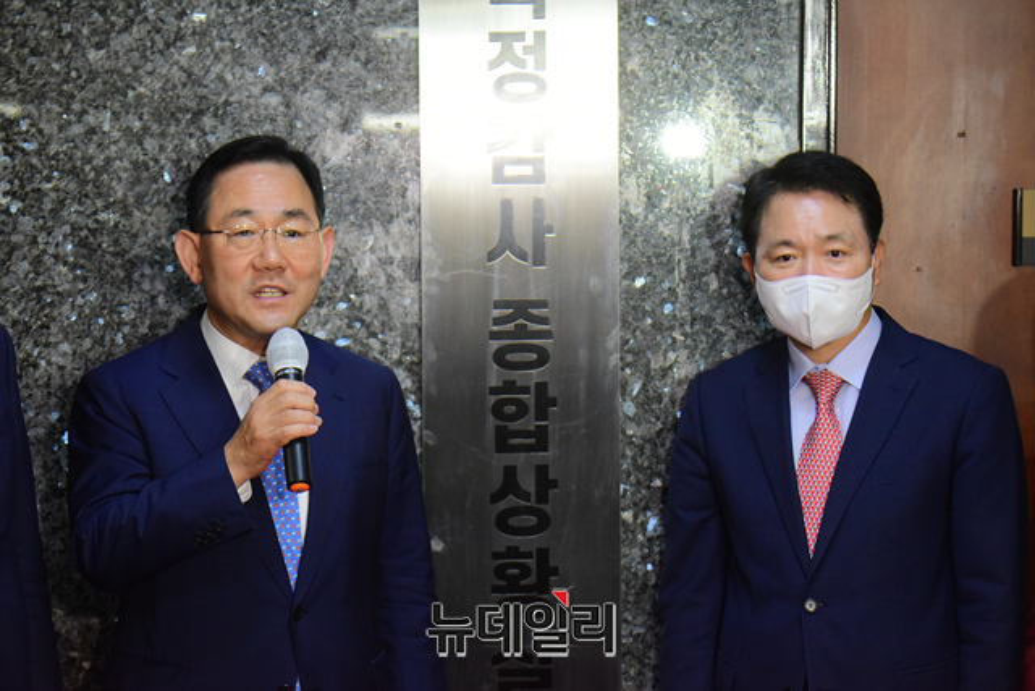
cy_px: 346
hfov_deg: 15.8
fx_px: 3738
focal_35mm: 130
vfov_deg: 10.6
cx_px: 518
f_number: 5
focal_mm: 130
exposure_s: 1/250
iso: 6400
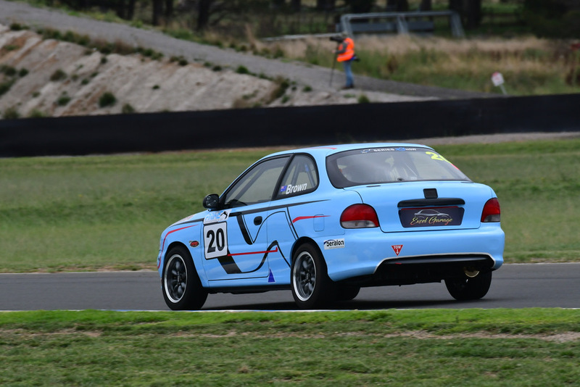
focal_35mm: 750
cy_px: 194
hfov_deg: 2.7
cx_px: 290
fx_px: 12087
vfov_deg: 1.8
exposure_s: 1/640
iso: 640
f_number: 13
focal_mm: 500
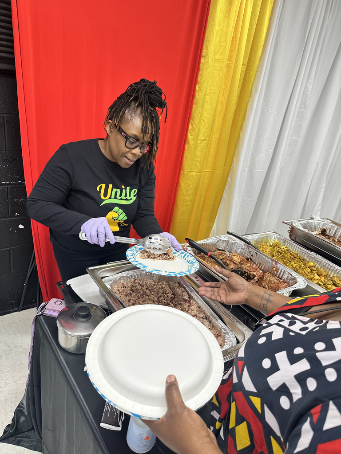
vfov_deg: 71.6
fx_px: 315
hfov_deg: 56.8
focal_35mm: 24
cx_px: 170
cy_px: 227
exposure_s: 1/120
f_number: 1.78
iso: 125
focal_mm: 6.86
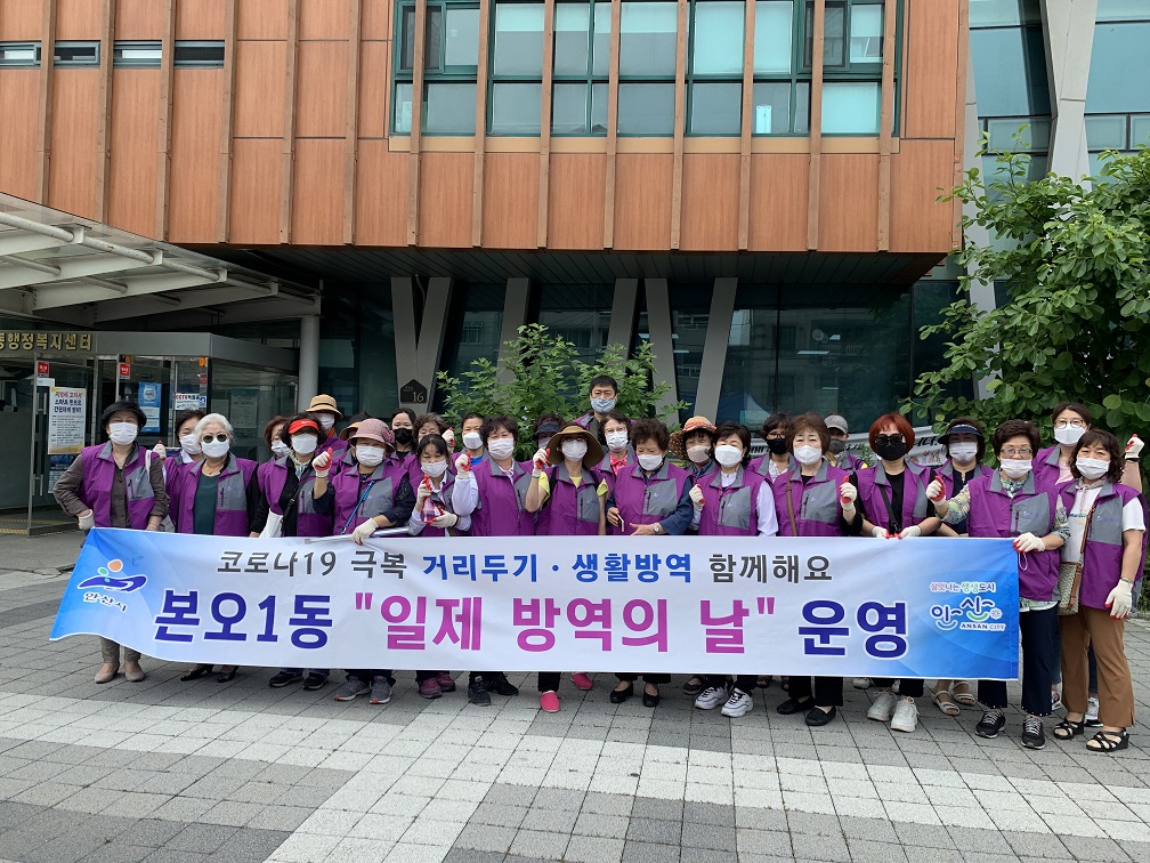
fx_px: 864
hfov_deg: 67.3
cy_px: 432
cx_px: 575
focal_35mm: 26
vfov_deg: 53.1
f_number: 1.8
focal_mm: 4.25
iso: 25
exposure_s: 1/945
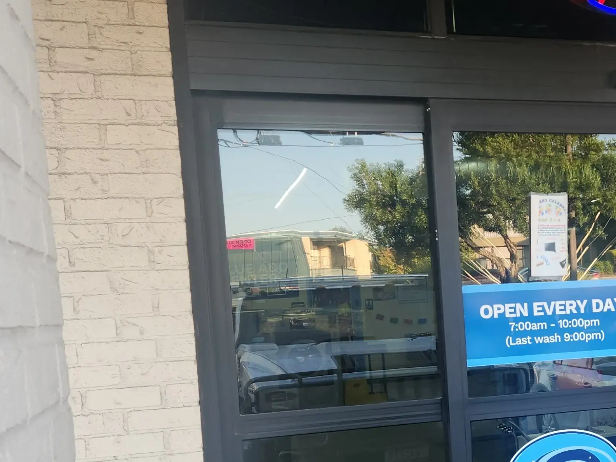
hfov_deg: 31.0
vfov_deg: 24.8
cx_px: 606
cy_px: 371
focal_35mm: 58
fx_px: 1032
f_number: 1.8
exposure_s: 1/180
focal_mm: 5.4
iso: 64
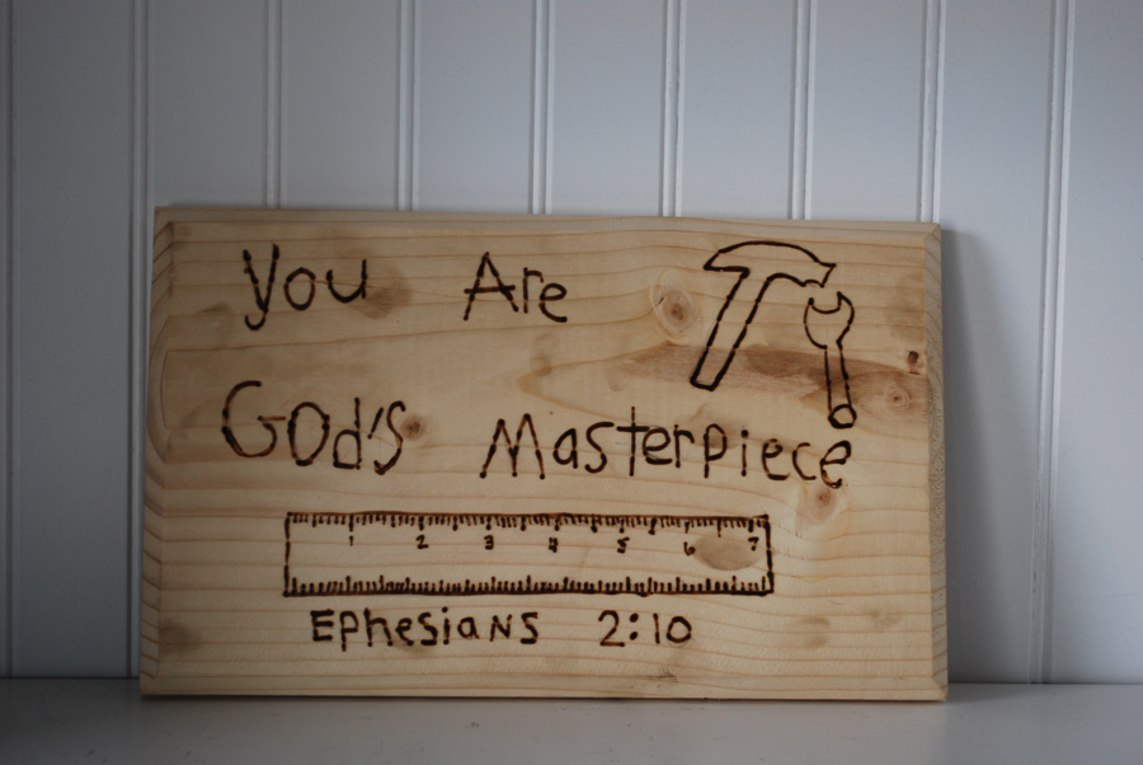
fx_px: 2097
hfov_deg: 30.5
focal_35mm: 66
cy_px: 382
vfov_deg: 20.7
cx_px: 572
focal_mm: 44
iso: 280
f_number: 5.3
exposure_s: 1/30
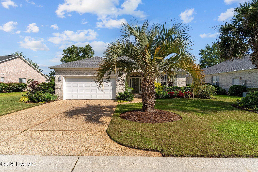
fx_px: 136
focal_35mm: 19
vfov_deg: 64.5
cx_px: 129
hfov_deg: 86.9
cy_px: 86
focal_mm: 19
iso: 160
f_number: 7.1
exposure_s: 1/500
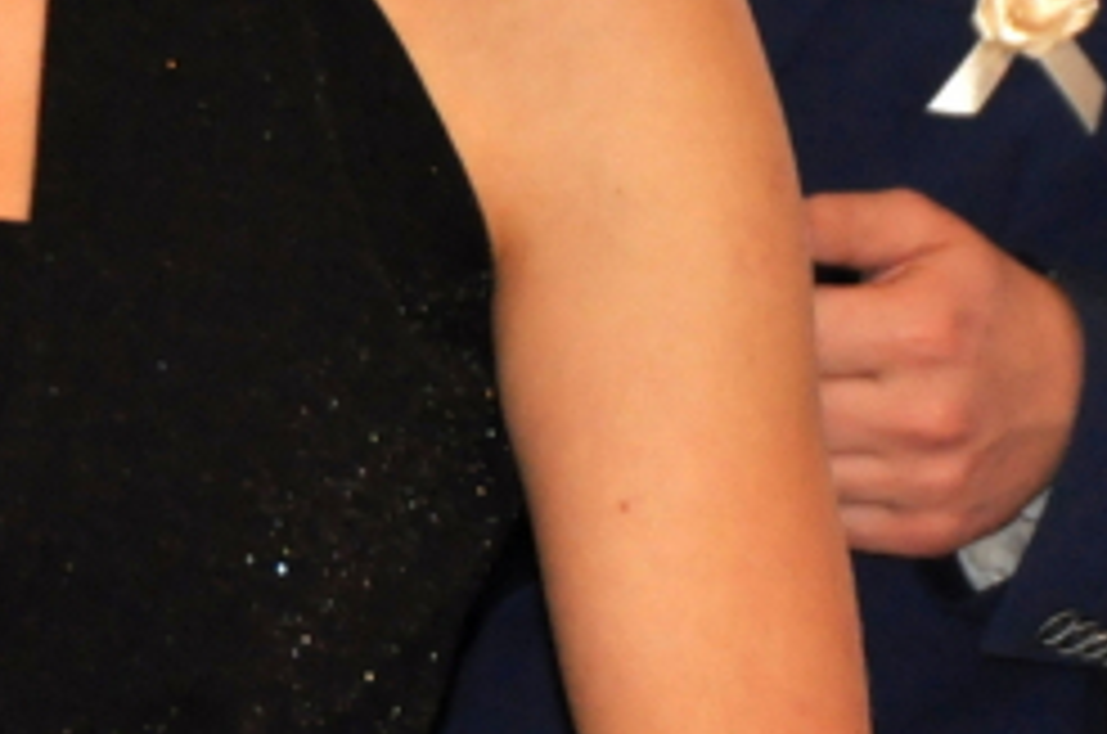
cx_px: -54
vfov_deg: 1.1
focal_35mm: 1248
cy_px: 113
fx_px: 38301
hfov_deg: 1.7
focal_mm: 200
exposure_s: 1/60
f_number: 6.3
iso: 800
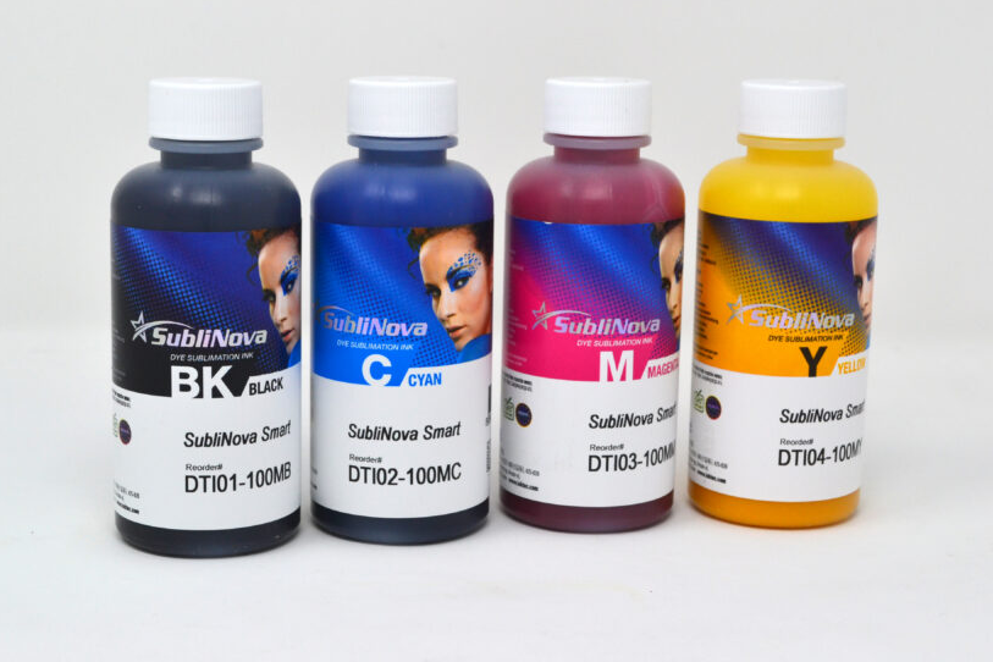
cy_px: 297
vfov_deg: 20.0
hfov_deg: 29.7
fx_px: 1876
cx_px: 476
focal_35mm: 68
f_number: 8
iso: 400
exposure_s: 1/80
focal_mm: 36
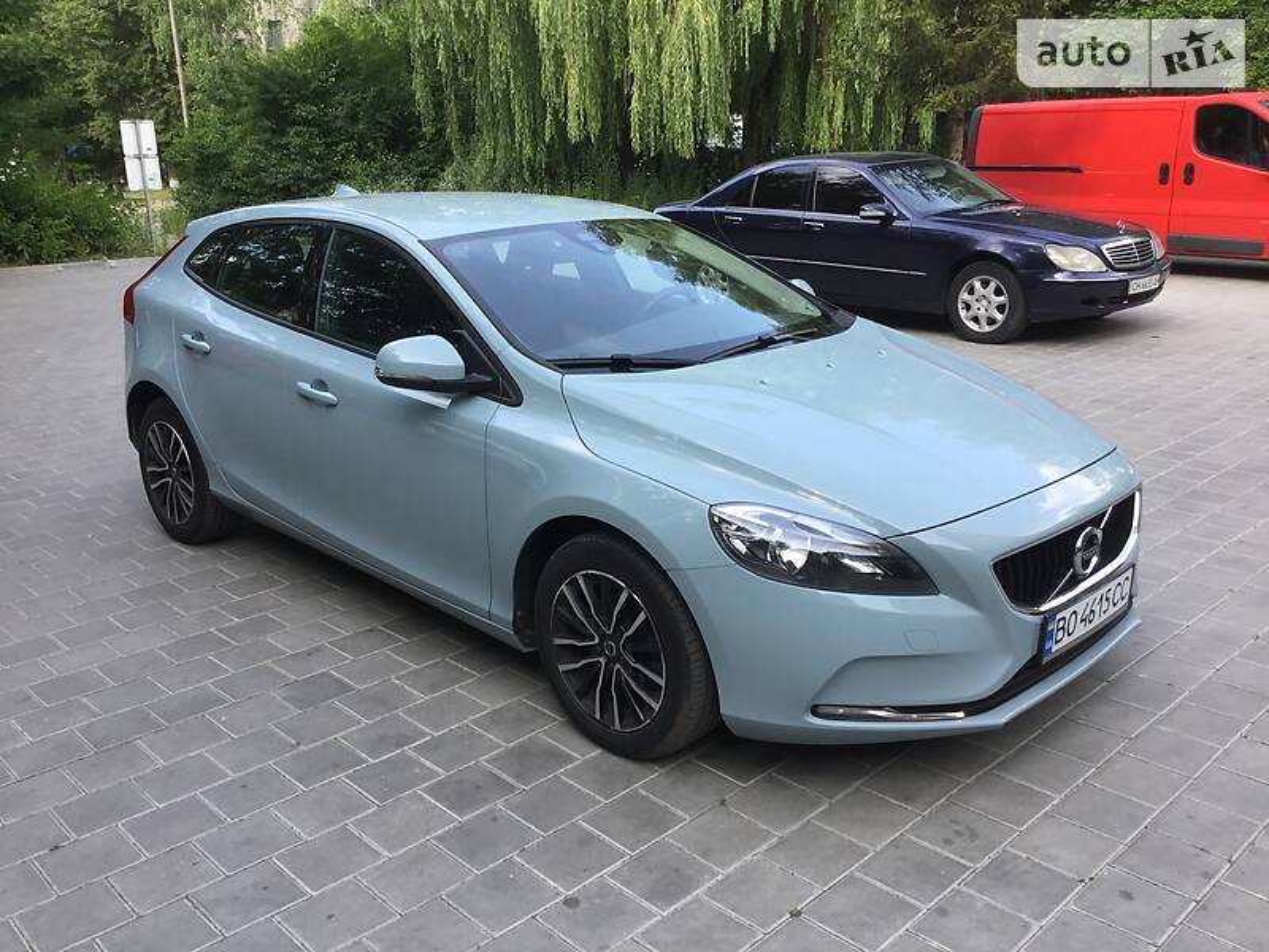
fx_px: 1136
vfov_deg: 45.4
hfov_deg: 58.4
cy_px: 476
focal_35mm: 31
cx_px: 634
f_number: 2.4
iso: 25
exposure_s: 1/251
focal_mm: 3.3
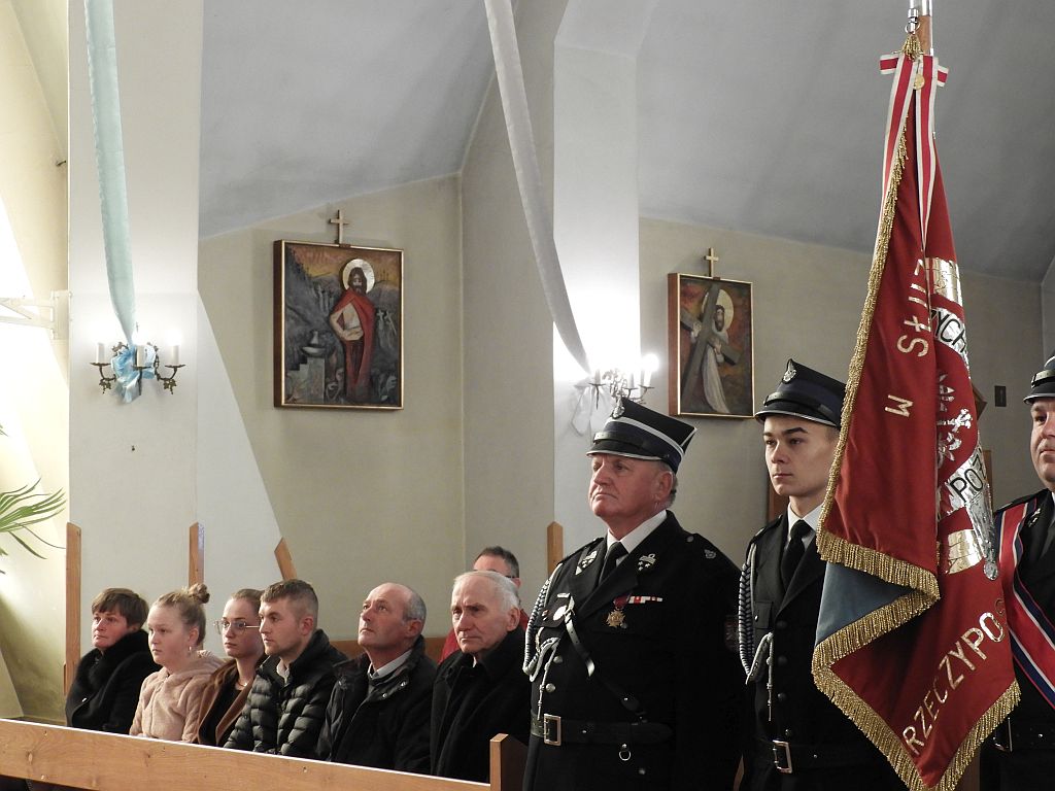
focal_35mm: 80
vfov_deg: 18.4
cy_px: 396
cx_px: 528
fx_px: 2438
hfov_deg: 24.4
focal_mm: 14.3
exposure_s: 1/20
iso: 400
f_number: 4.5
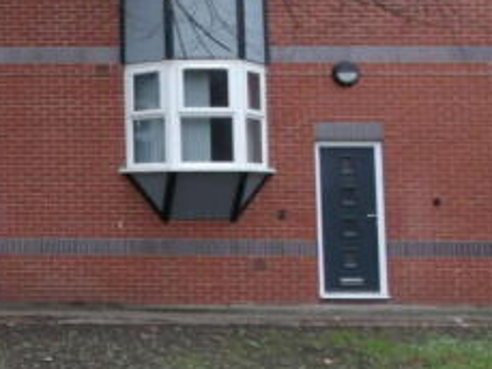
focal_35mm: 61
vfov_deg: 23.9
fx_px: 867
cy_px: 113
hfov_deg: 28.3
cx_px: -72
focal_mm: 4.3
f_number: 4.1
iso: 200
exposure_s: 1/16
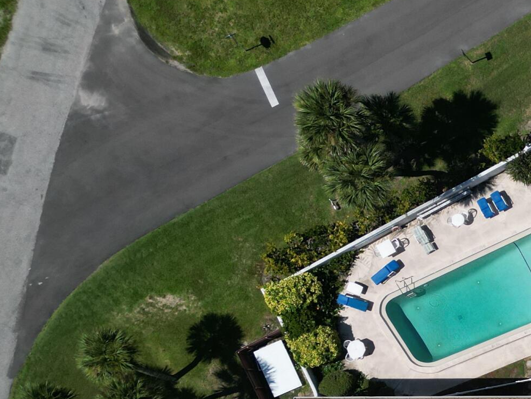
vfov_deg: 19.5
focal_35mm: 73
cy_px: 409
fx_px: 1120
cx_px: 770
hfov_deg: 22.5
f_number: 1.7
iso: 150
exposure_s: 1/8000
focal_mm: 6.72
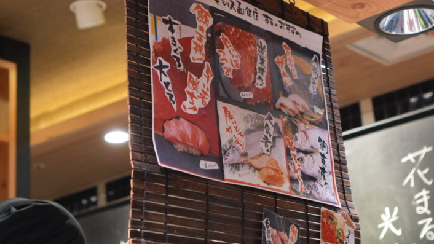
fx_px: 918
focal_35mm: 80
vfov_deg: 15.1
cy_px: 85
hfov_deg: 26.6
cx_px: 248
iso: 1250
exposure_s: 1/100
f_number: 3.5
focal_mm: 35
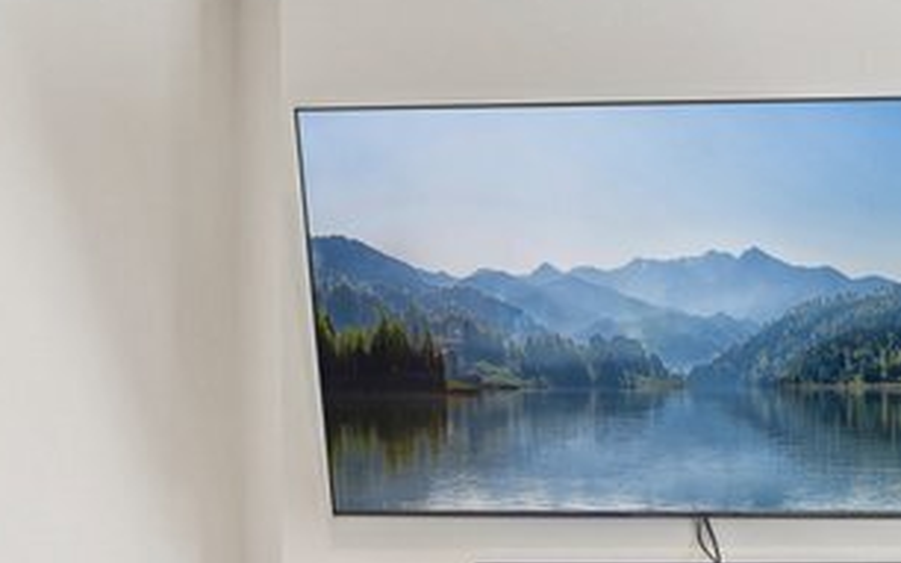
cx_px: 760
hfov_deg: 18.9
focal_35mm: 109
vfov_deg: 11.9
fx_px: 2676
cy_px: 553
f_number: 8
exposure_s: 1/6
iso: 400
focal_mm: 16
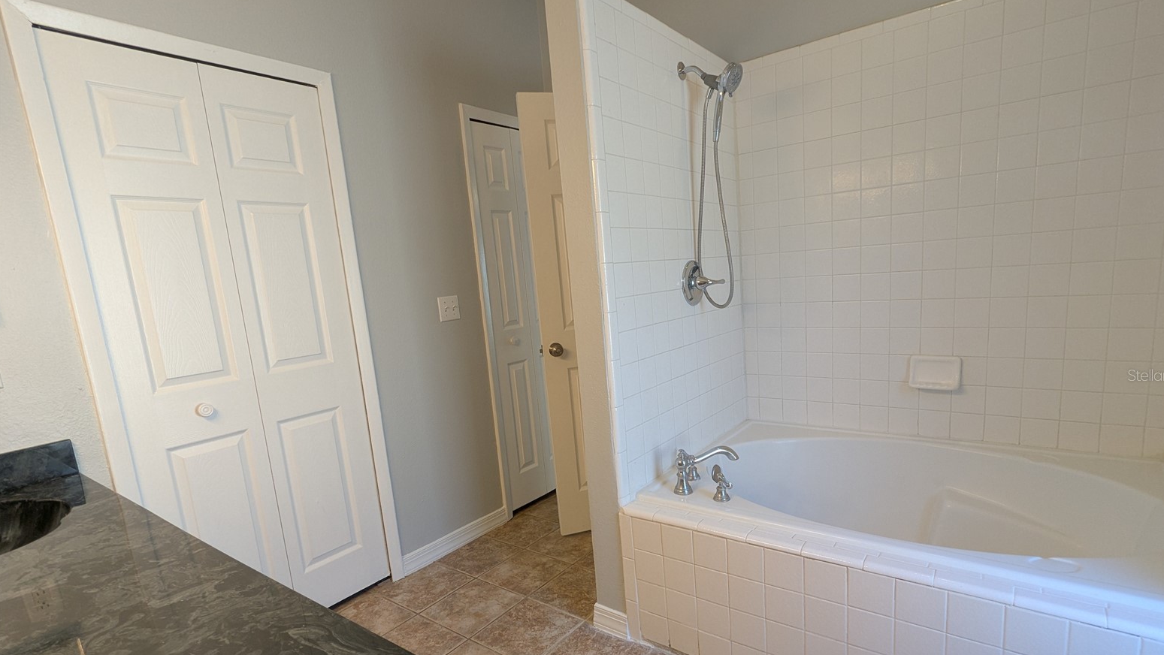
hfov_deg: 92.6
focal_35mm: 18
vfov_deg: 60.8
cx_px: 597
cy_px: 375
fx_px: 556
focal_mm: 2.35
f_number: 2.2
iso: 50
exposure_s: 1/60
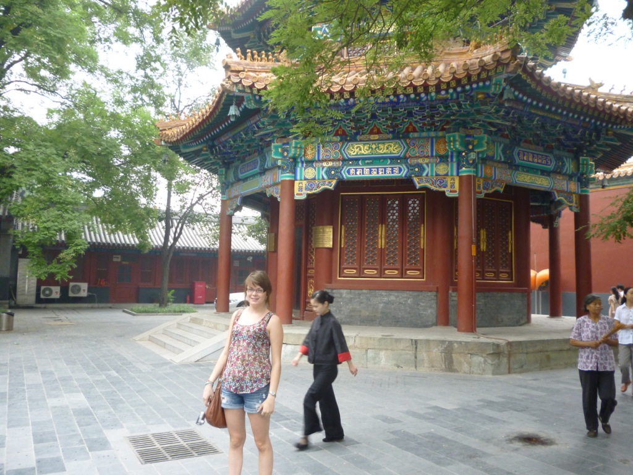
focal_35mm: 28
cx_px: 316
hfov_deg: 63.4
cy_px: 238
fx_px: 512
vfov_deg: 49.7
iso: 200
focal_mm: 5
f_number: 3.1
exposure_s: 1/60
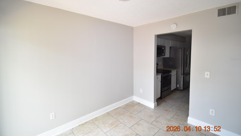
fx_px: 102
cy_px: 59
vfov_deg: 66.8
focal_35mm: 16
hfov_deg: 99.4
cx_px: 121
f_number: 3.5
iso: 800
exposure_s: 1/45
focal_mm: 10
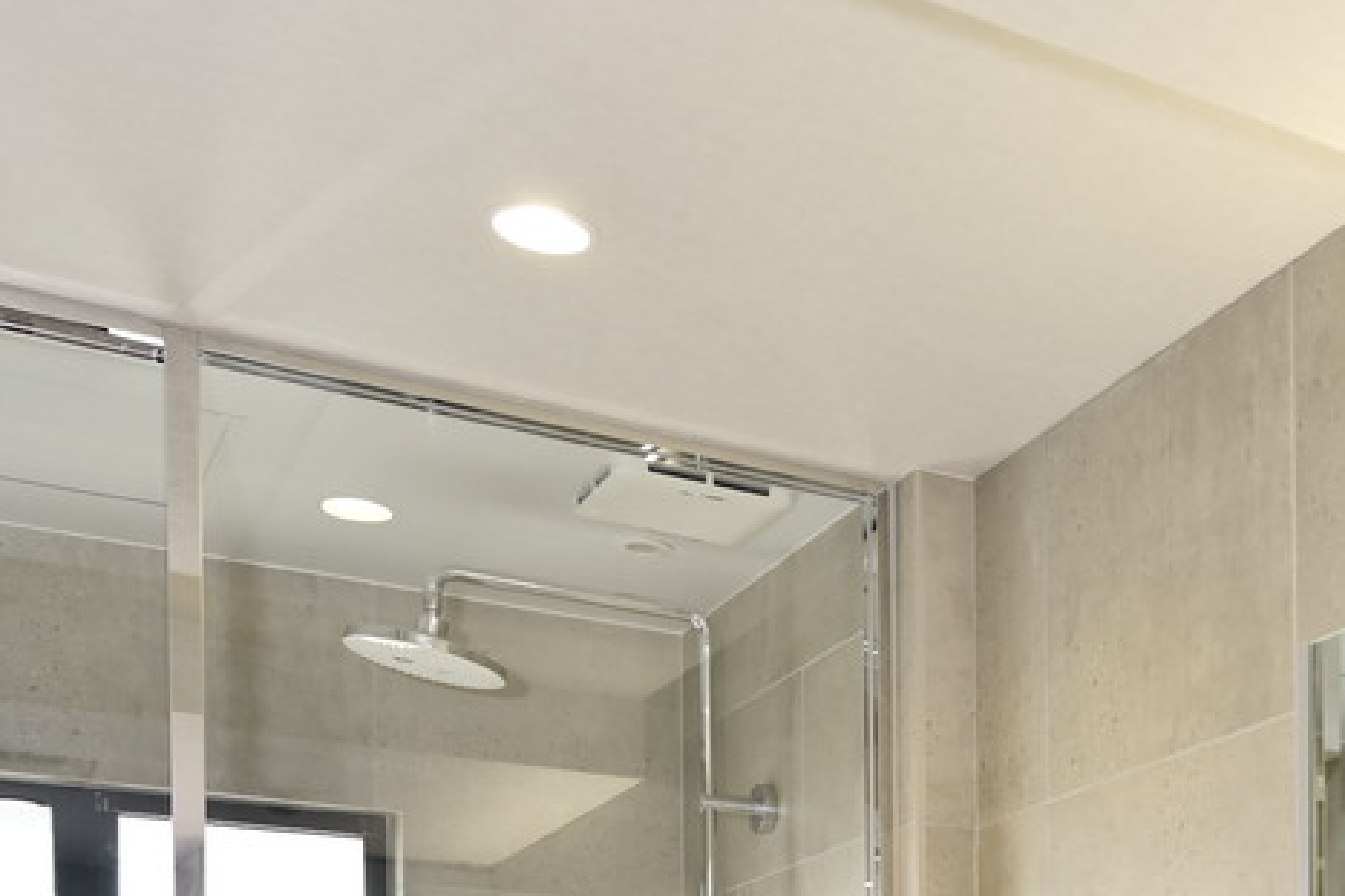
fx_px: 2017
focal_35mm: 54
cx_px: 1434
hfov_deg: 32.9
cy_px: 1242
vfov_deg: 21.9
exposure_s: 1/40
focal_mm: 14
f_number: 2.8
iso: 100
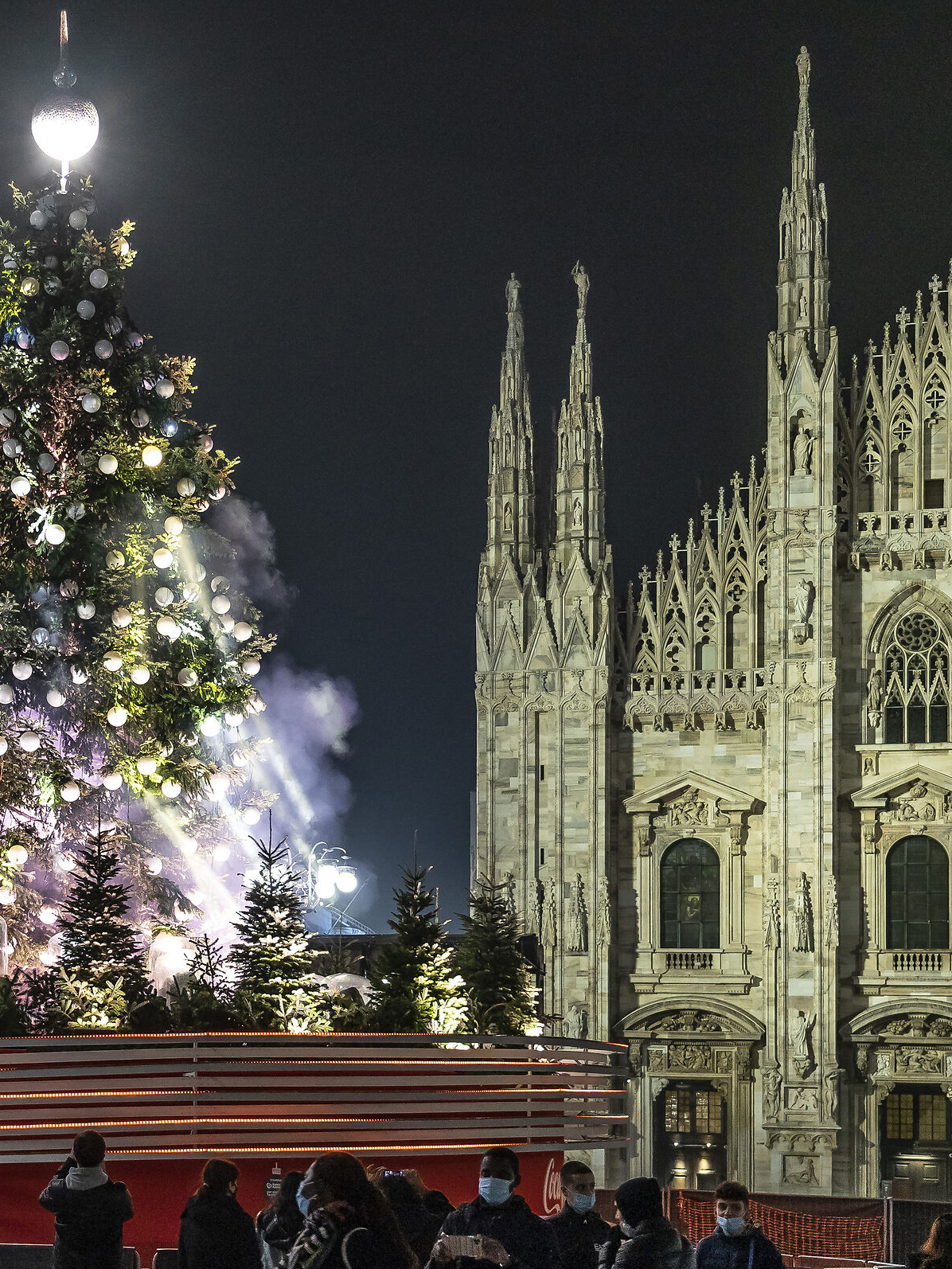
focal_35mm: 55
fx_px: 2016
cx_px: 35
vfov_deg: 34.9
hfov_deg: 25.5
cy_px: 636
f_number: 4
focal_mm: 38
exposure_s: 1/60
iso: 1250
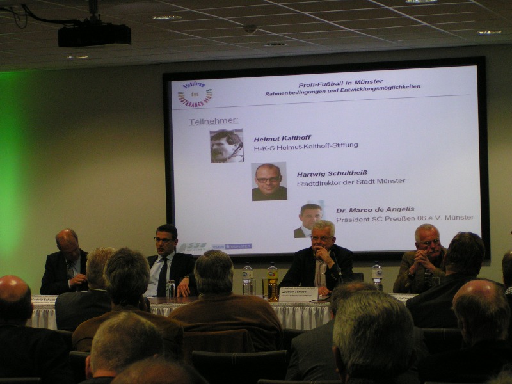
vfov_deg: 14.2
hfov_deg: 18.9
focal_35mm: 104
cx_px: 256
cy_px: 192
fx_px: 1538
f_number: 3.5
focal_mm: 15.9
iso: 200
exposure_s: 1/60
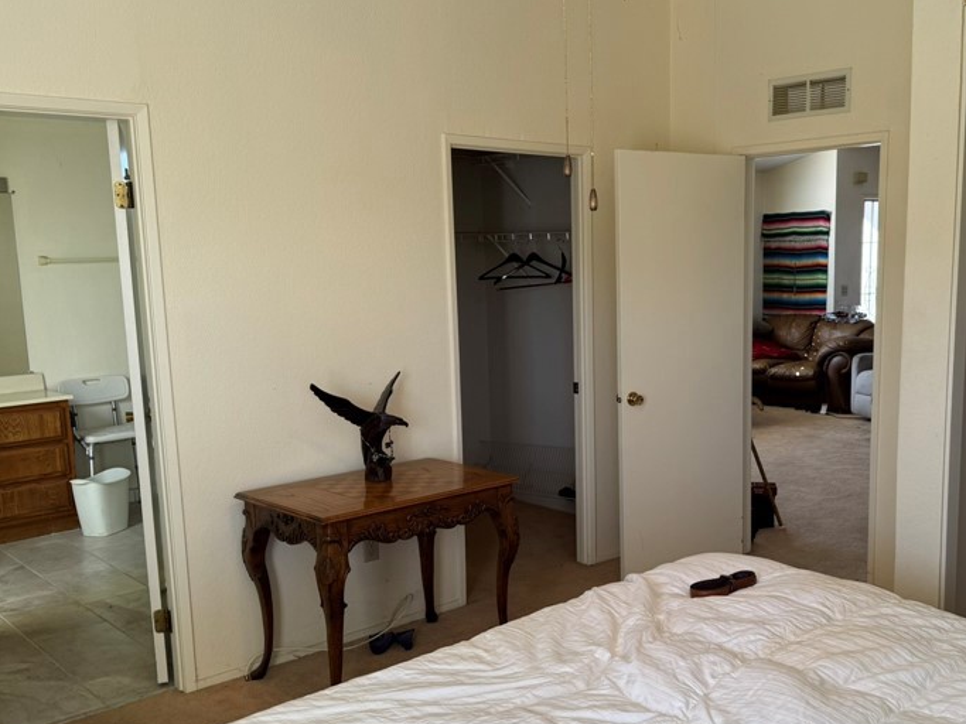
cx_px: 610
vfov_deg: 39.6
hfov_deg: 50.8
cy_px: 403
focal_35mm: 36
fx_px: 1004
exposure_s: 1/120
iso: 64
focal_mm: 6.76
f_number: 1.78
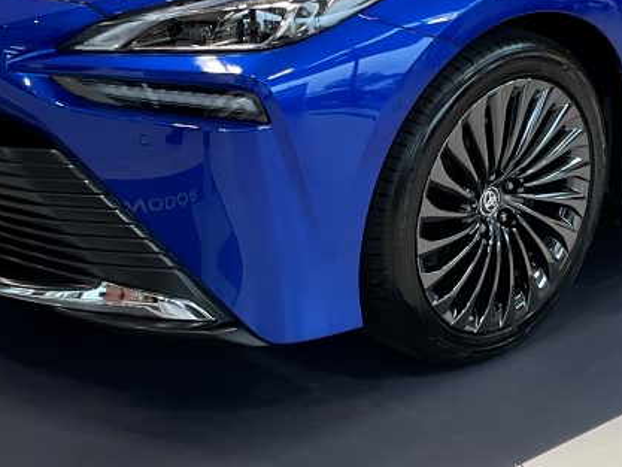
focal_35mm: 89
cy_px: 133
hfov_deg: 22.0
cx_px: 249
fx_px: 1600
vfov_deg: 16.5
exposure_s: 1/100
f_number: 1.8
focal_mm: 3
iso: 50
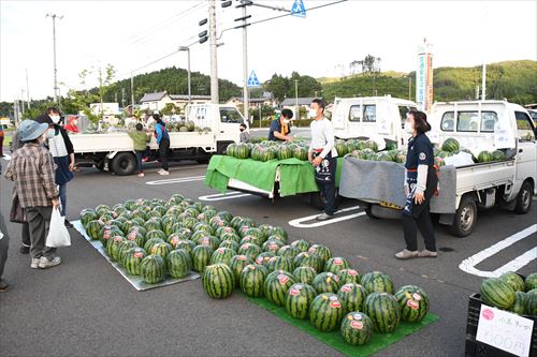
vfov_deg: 47.9
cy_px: 178
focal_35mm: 27
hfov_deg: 67.4
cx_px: 268
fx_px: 403
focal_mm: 18
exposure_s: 1/320
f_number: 6.3
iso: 1600
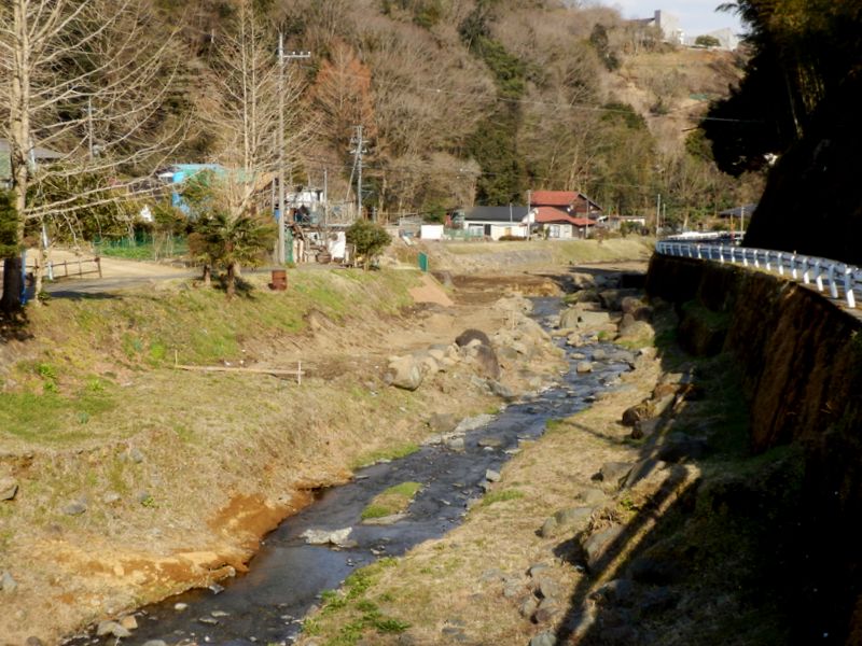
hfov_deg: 33.8
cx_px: 431
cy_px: 323
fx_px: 1419
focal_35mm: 57
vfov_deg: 25.7
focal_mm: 10
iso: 80
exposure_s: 1/320
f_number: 4.5
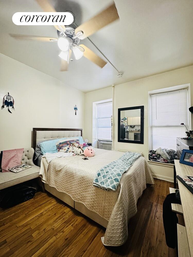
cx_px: 96
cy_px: 128
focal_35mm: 14
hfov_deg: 85.7
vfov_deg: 102.1
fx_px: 104
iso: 320
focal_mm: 2.22
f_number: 2.2
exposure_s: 1/120
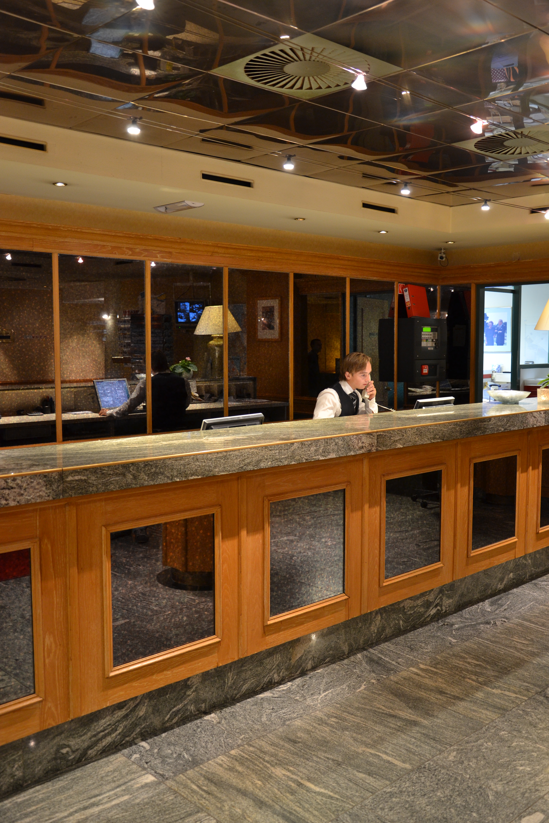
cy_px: 412
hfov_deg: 40.0
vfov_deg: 57.2
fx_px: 755
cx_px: 274
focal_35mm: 33
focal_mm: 22
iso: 400
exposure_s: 1/5
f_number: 4
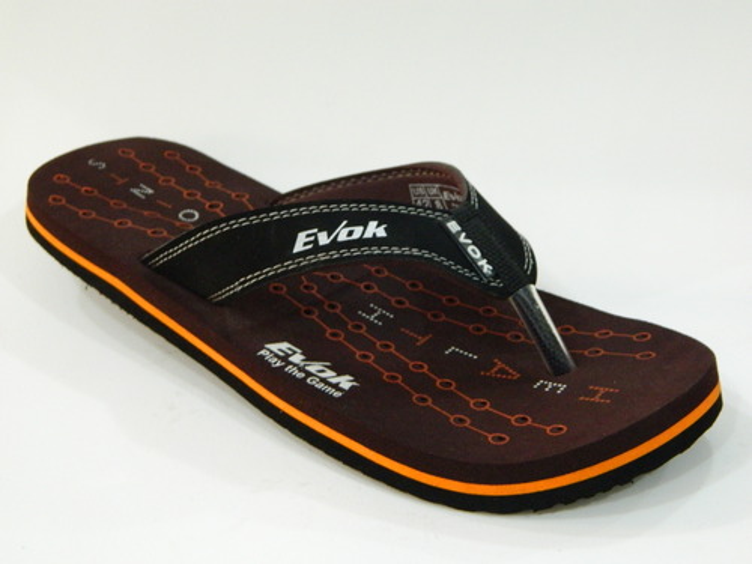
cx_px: 376
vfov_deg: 21.0
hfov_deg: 27.8
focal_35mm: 70
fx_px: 1521
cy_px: 282
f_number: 4
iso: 400
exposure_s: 1/10
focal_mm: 12.6
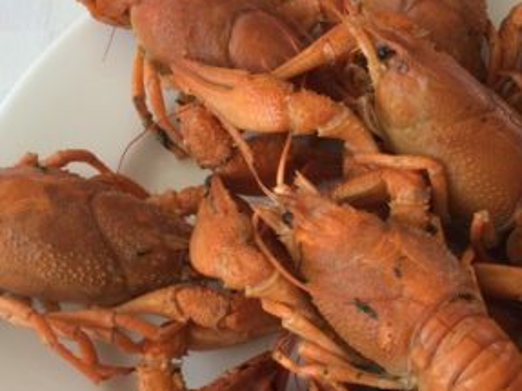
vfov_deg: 21.7
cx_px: 349
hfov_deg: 28.8
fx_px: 1010
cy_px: 300
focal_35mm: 67
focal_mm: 4.12
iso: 32
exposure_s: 1/260
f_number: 2.2
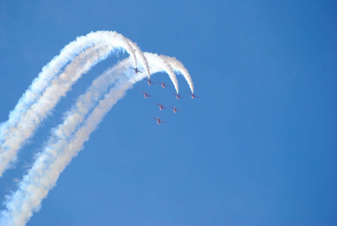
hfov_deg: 6.9
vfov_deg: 4.6
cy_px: 113
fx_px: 2812
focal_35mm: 300
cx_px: 168
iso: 100
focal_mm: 200
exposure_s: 1/500
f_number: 8
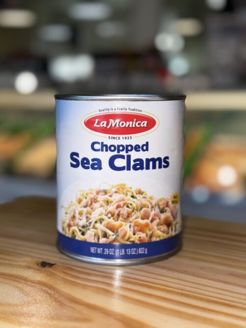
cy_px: 164
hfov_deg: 30.3
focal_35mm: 48
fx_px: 455
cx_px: 123
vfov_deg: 39.7
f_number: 1.78
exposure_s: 1/224
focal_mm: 6.76
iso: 50
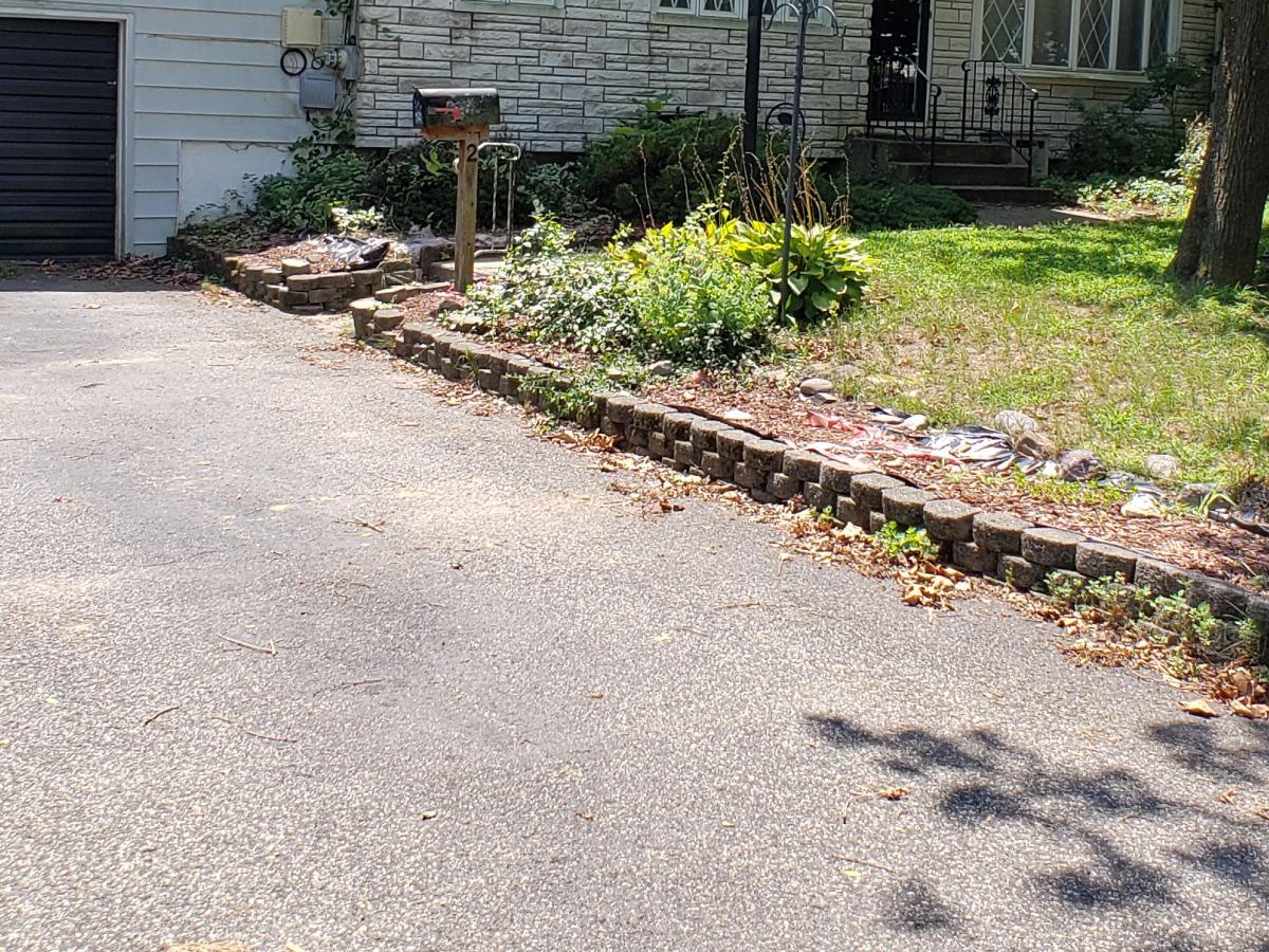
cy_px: 197
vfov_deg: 22.3
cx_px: 689
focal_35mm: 65
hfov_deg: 29.8
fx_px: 2383
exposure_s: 1/616
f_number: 2.4
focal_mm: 4.3
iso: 50
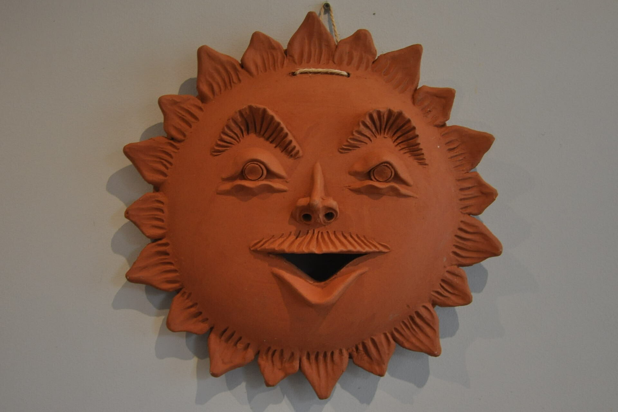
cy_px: 206
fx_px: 772
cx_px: 309
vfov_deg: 29.9
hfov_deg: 43.6
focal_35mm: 45
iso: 900
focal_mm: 30
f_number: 4.2
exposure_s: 1/30
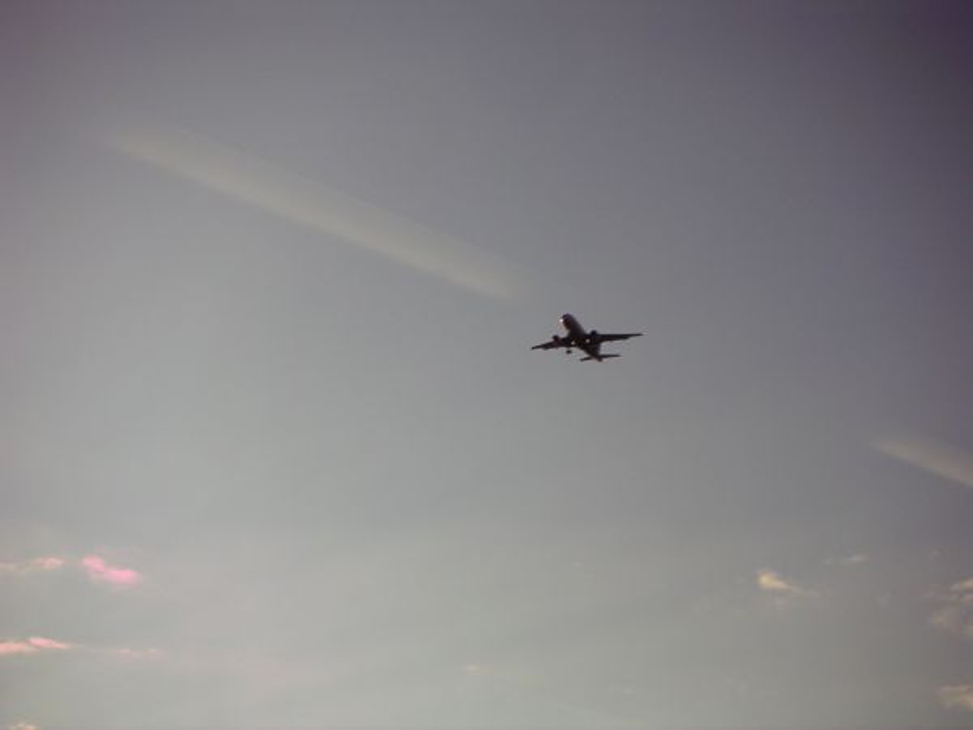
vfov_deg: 18.7
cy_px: 365
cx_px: 486
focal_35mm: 79
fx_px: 2221
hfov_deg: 24.7
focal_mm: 10.3
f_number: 3.4
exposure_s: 1/180
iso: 64
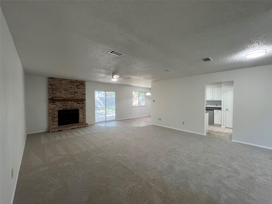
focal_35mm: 13
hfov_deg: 106.2
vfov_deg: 89.9
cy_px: 102
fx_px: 102
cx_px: 136
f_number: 1.8
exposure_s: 1/60
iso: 125
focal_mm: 1.57
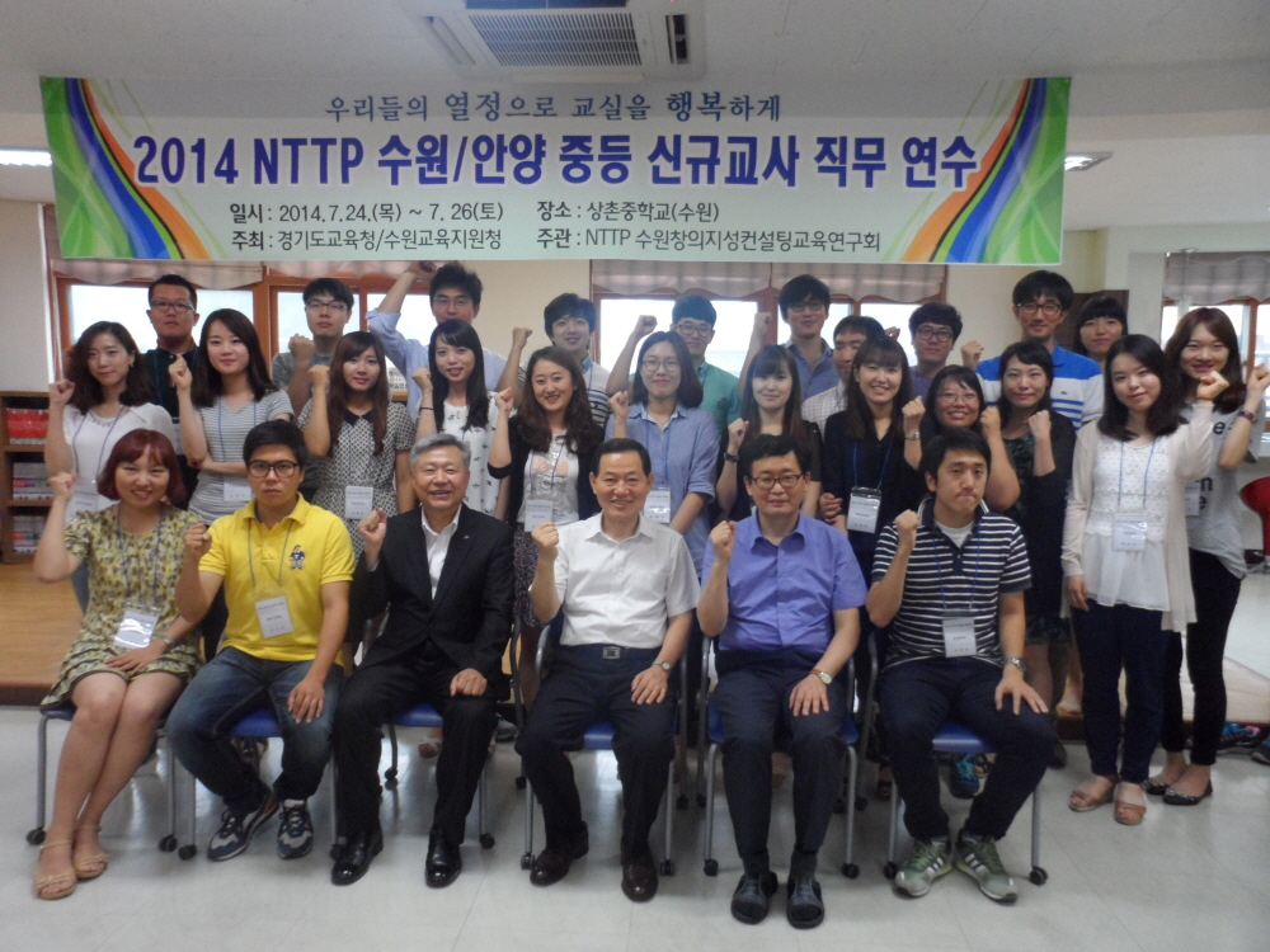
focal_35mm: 26
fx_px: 954
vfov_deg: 53.1
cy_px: 476
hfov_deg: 67.3
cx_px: 635
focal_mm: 4.9
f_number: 3.3
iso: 320
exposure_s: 1/30
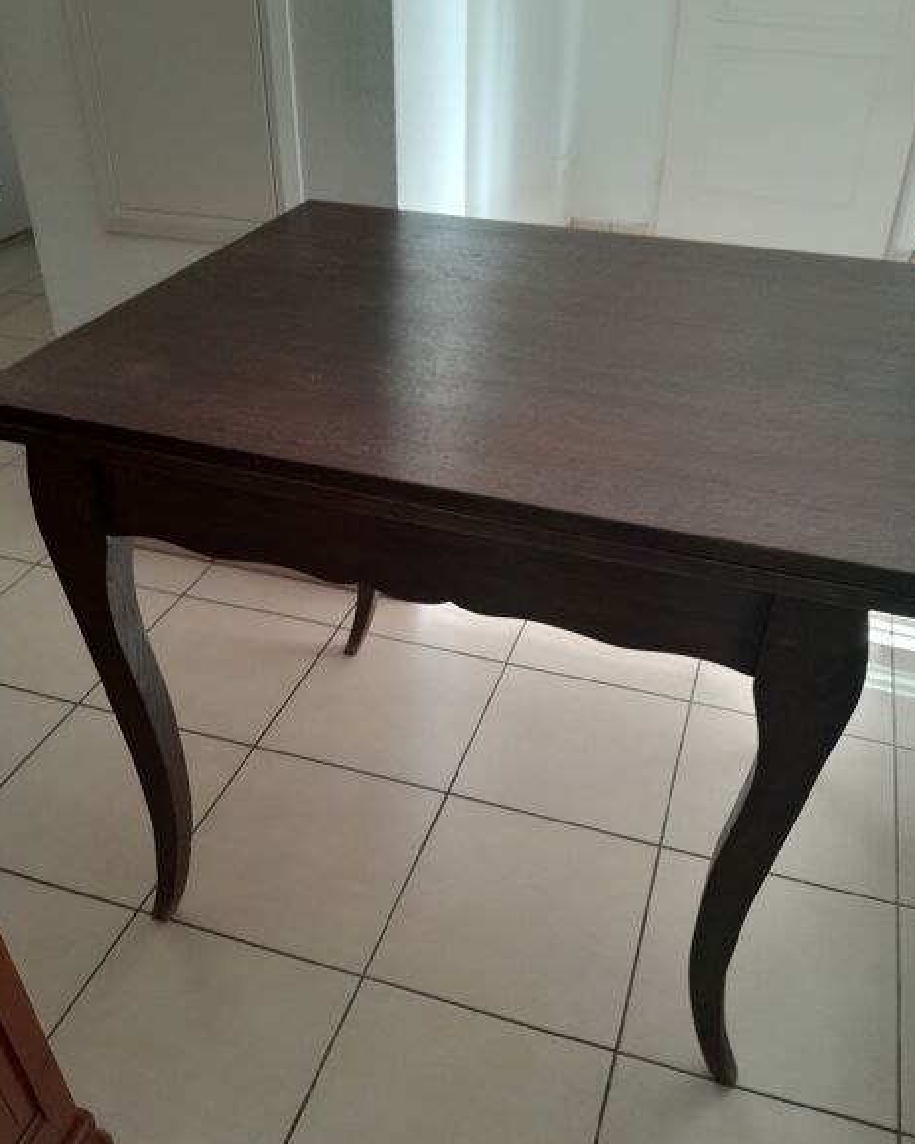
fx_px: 948
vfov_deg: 62.2
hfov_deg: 51.5
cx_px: 469
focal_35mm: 28
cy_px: 596
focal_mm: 3.98
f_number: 1.8
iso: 50
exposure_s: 1/50
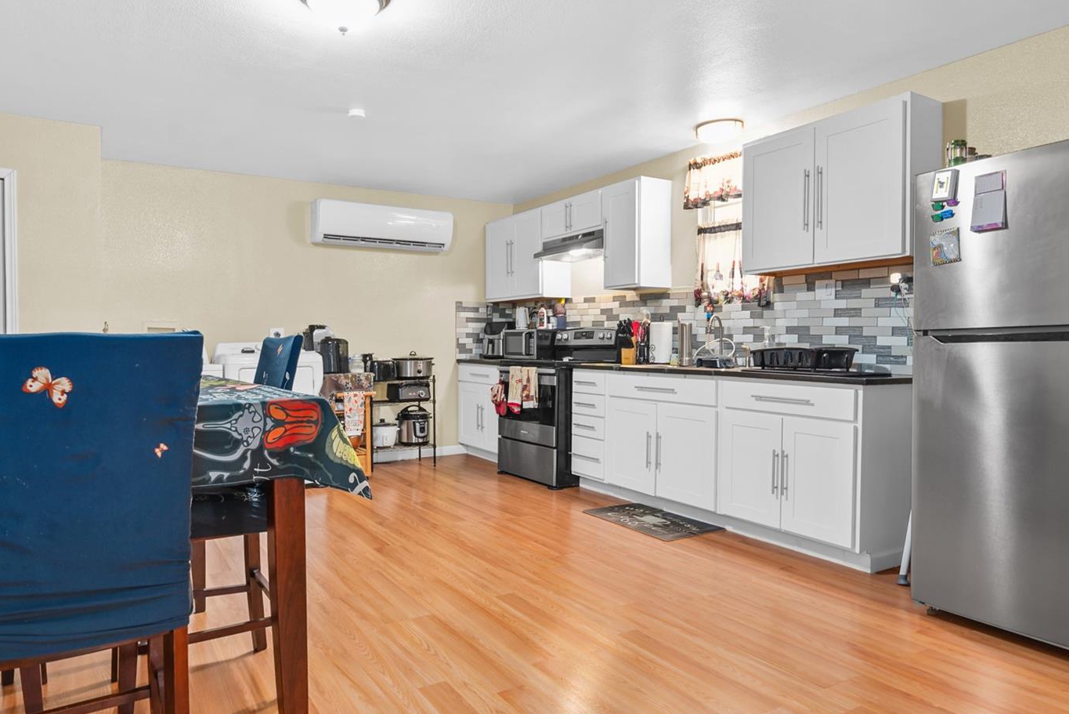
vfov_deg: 59.5
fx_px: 624
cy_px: 354
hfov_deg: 80.7
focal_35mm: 21
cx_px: 460
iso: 400
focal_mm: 14
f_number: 8
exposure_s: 1/1.67
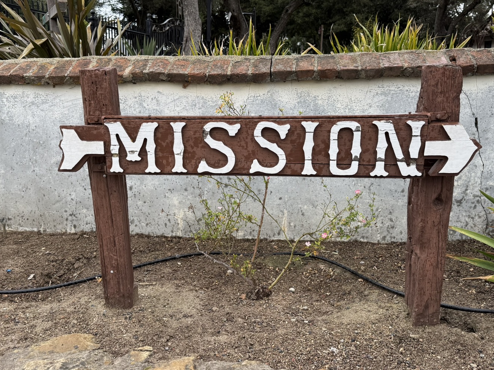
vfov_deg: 38.7
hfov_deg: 50.1
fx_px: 528
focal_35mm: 37
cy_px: 179
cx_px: 228
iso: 100
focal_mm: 6.76
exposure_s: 1/209
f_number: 1.78
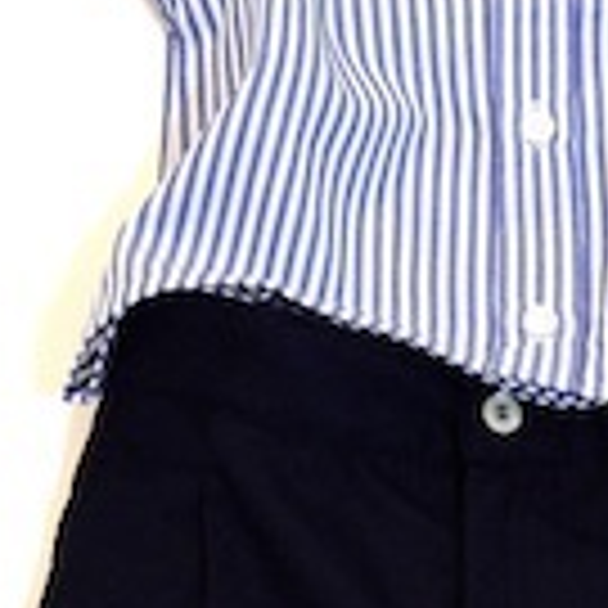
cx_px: 576
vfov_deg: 7.7
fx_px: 4491
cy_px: 351
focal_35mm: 226
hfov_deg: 7.7
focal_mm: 30
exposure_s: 1/25
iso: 400
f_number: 4.5
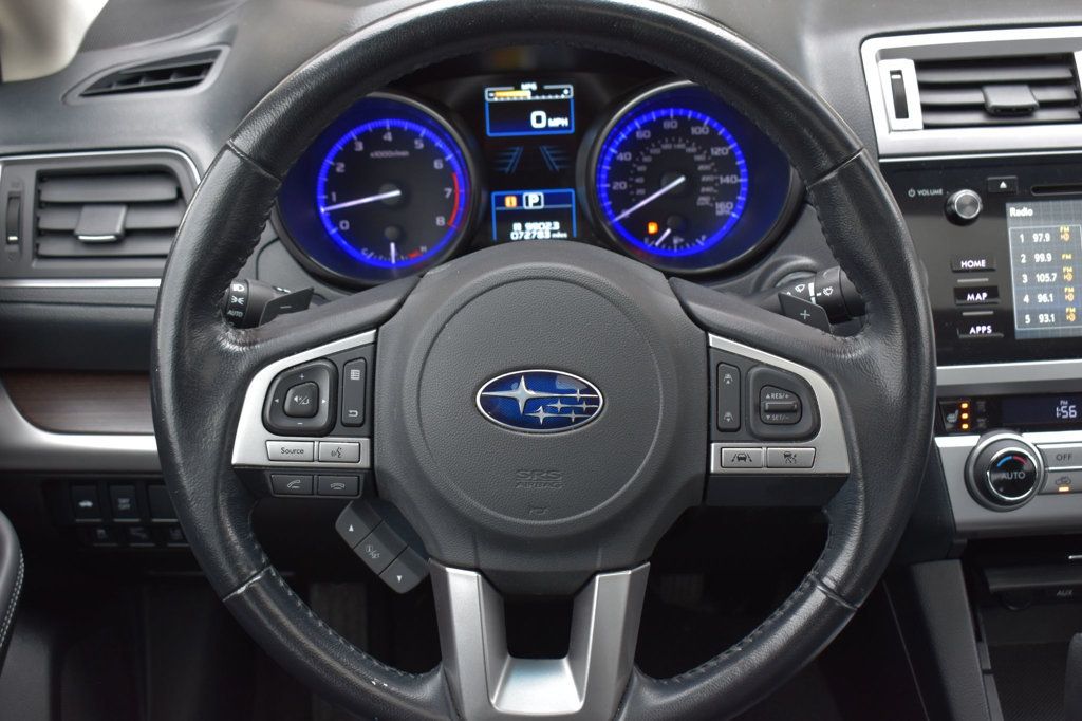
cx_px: 541
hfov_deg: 41.1
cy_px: 360
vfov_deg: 28.1
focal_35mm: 48
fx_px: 1442
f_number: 6.3
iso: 400
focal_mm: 32
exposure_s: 1/15
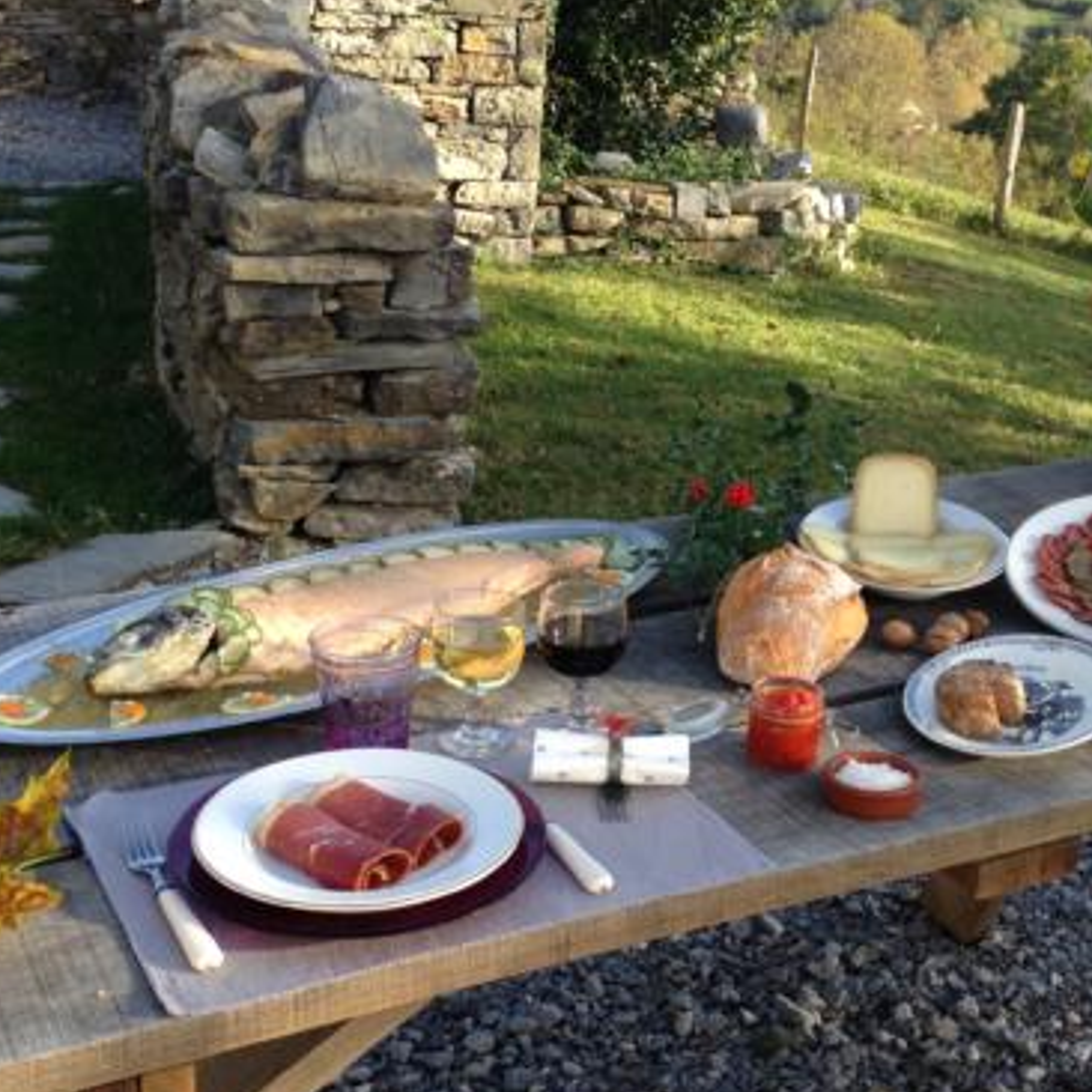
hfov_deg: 33.3
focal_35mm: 51
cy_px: 609
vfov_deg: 33.4
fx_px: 1820
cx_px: 621
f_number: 2.4
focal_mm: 4.12
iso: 50
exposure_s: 1/294
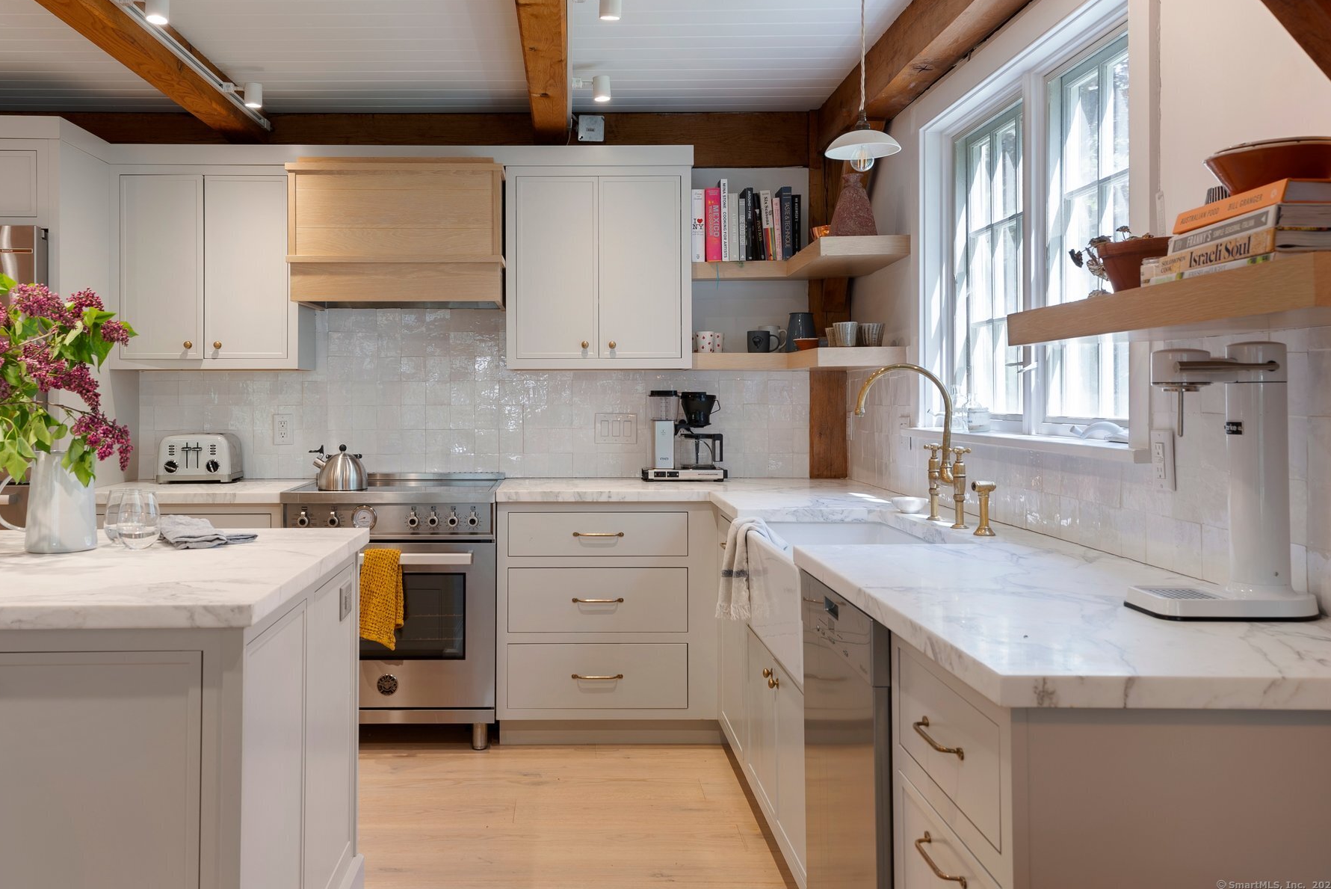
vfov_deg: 55.0
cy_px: 383
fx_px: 851
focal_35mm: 23
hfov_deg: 75.7
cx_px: 577
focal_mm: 20
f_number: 7.1
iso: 80
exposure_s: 1/1.67
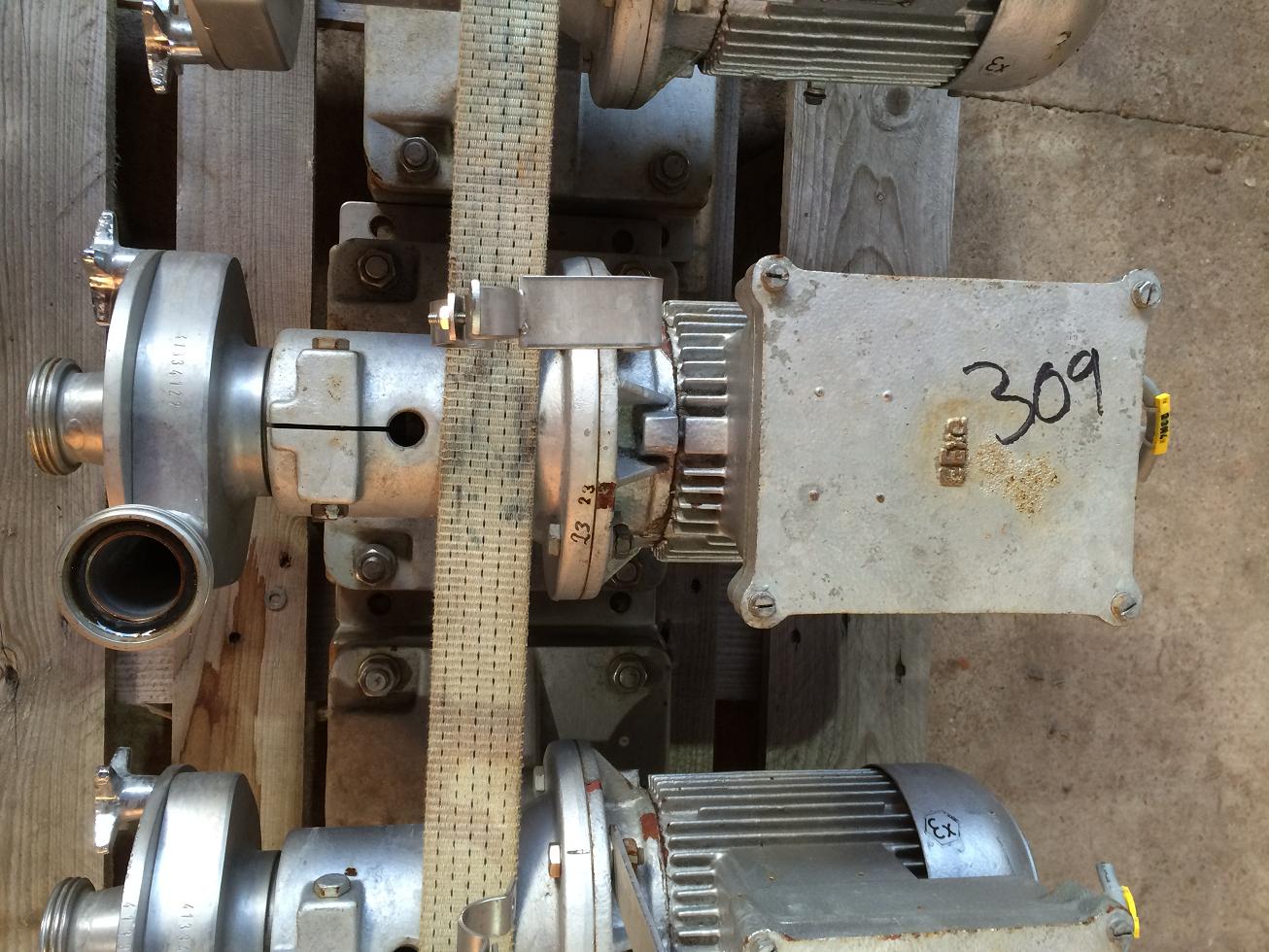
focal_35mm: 29
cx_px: 634
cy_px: 476
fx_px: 1063
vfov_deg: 48.2
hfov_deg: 61.7
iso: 100
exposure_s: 1/30
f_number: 2.2
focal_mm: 4.15
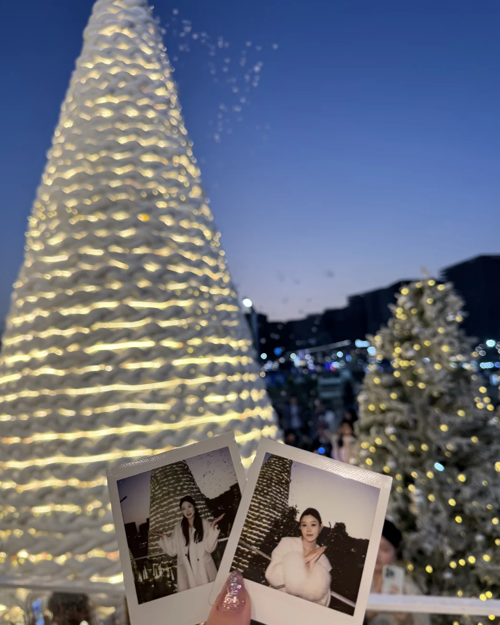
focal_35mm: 26
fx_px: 481
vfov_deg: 65.8
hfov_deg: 54.9
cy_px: 346
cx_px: 251
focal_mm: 6.76
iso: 100
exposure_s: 1/100
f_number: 1.78
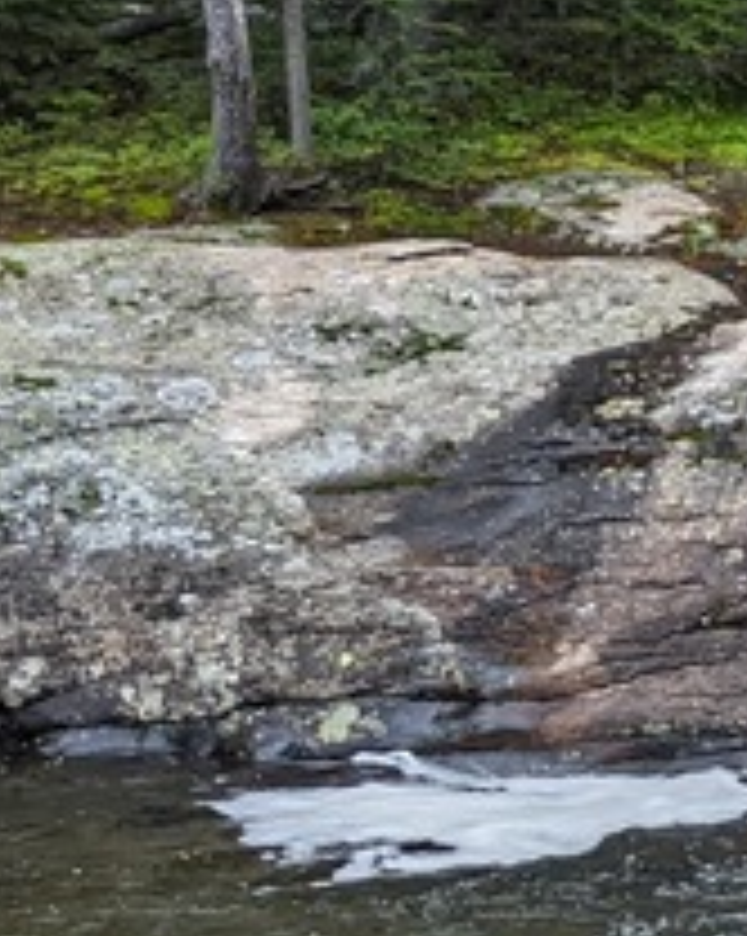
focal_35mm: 130
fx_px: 3598
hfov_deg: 10.4
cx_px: 1755
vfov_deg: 14.1
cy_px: 1287
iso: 40
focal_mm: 4.44
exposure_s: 1/195
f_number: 1.8
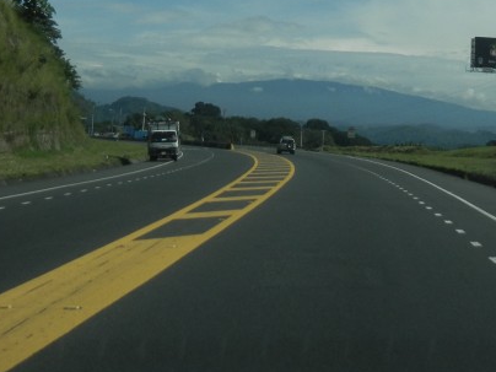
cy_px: -16
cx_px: 358
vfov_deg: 18.8
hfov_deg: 25.4
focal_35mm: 76
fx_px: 1089
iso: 160
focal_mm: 5.4
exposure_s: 1/758
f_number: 7
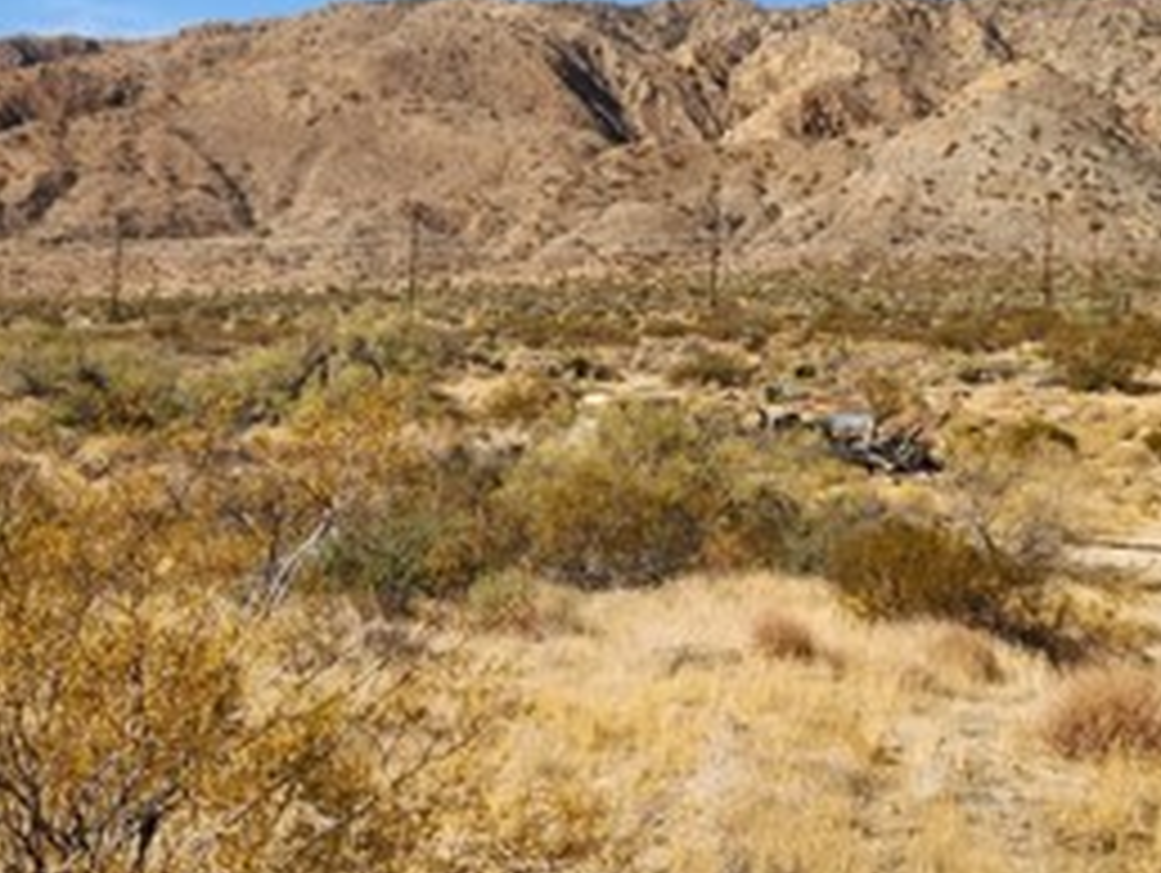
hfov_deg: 33.3
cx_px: 828
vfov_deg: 25.4
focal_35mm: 57
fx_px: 1914
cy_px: 234
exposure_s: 1/1505
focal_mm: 5.4
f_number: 1.8
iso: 20
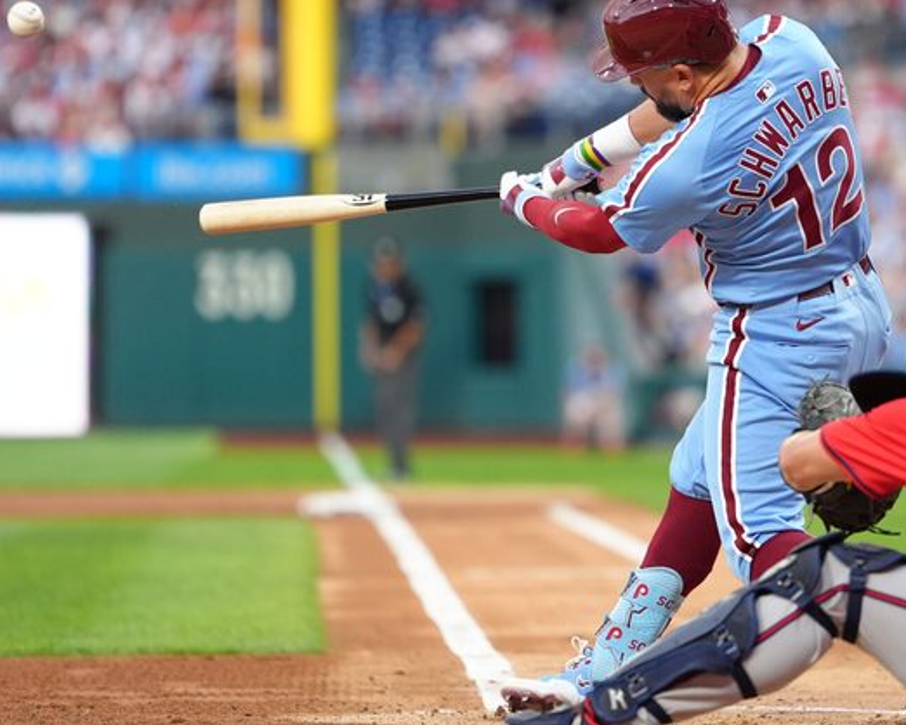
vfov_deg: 5.6
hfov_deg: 7.0
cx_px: 524
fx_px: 7403
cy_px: 296
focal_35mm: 276
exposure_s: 1/4000
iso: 1250
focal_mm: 150
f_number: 2
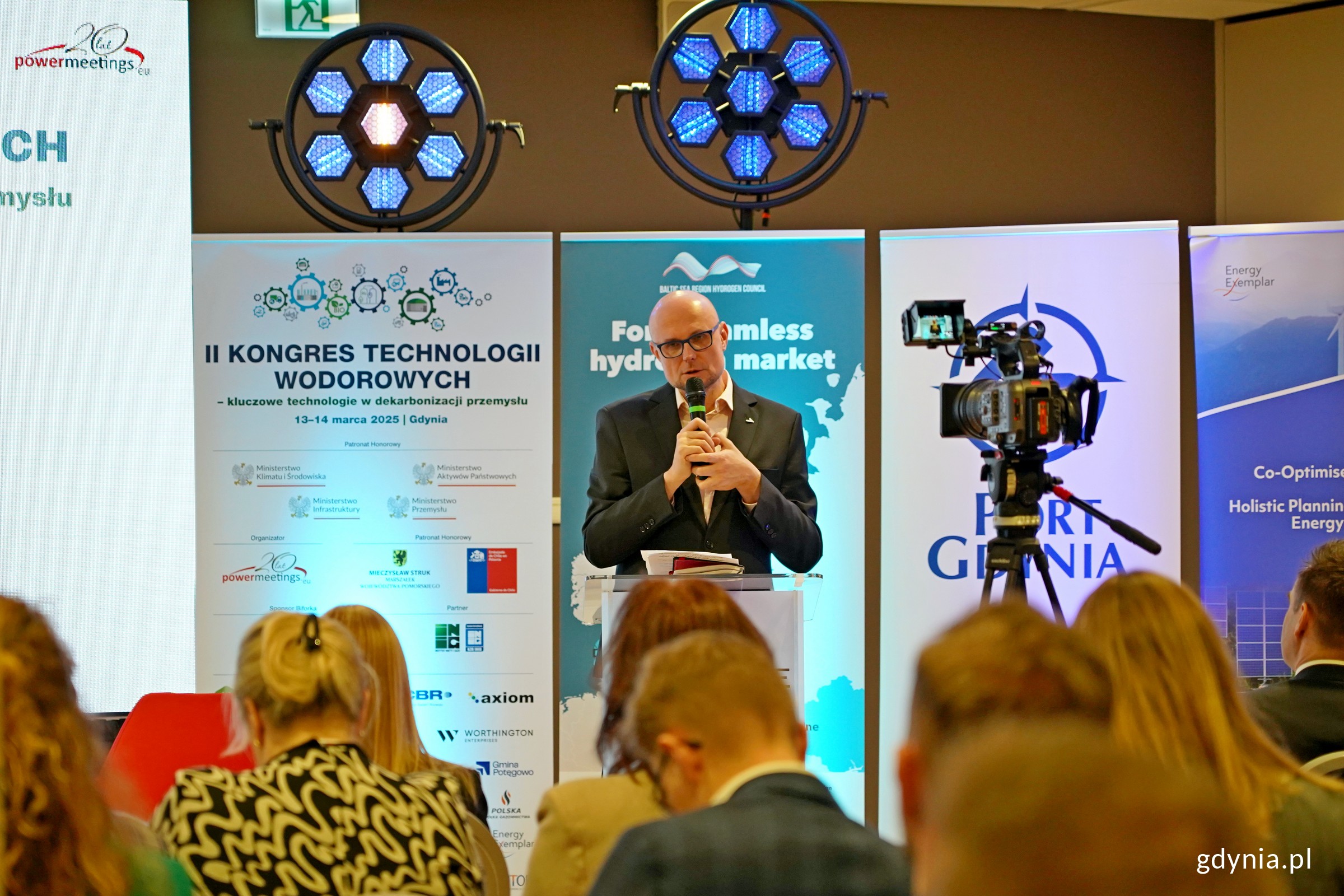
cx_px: 672
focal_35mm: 105
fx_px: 3920
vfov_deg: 13.0
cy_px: 448
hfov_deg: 19.5
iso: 2000
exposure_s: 1/160
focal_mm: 105
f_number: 4
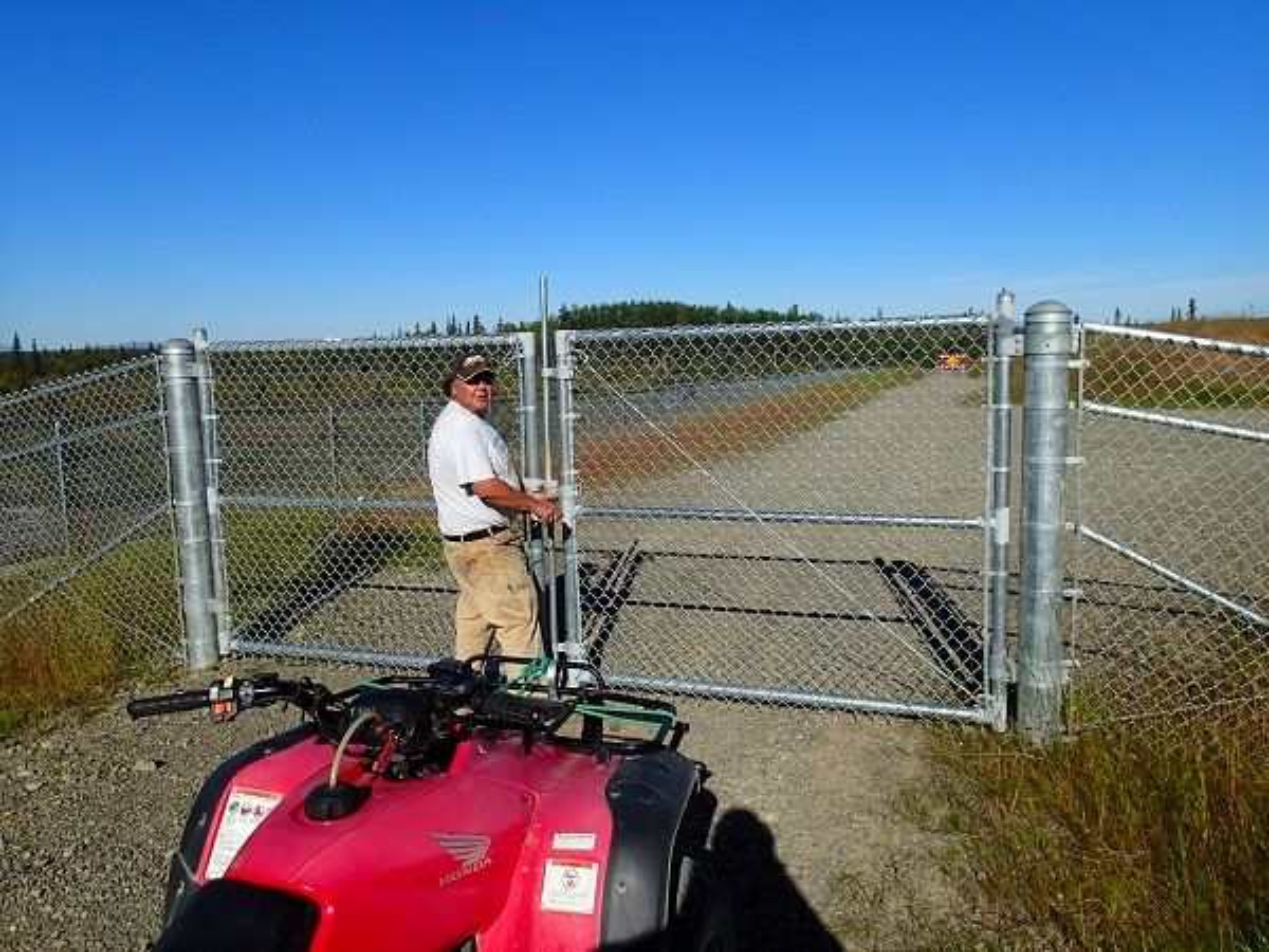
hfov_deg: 69.4
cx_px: 634
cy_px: 476
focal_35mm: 25
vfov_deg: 54.9
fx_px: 916
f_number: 8
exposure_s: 1/320
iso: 100
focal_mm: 4.5
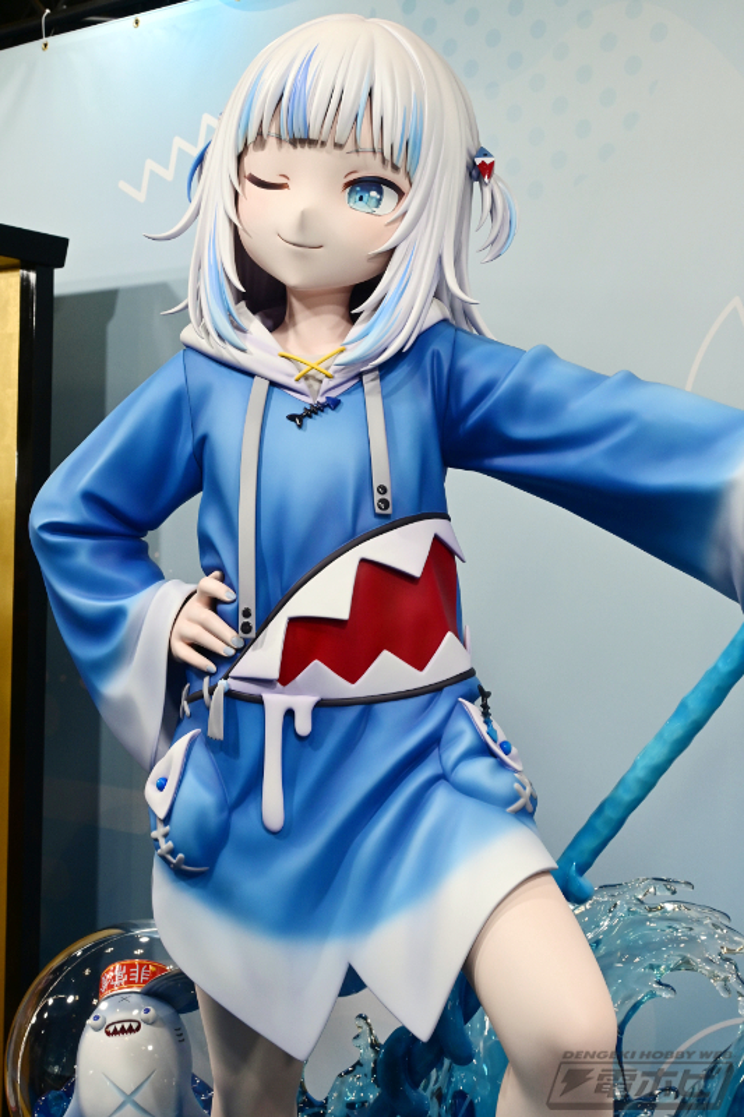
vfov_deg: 41.7
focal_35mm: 47
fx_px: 1465
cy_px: 558
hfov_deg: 28.5
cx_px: 372
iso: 560
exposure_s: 1/60
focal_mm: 31.5
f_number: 11
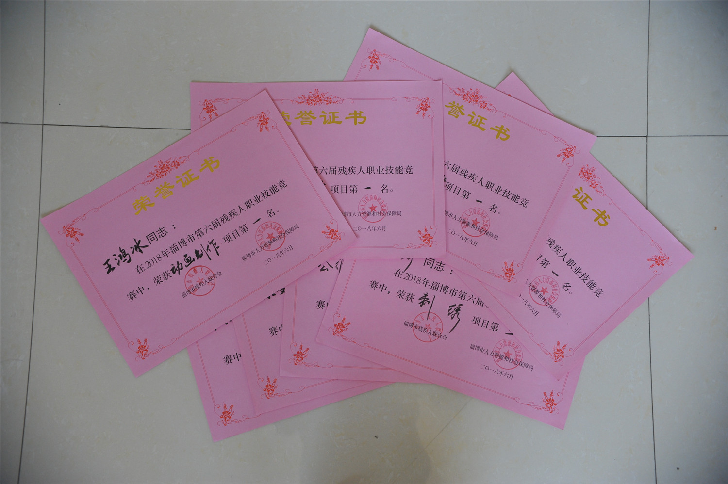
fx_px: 687
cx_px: 364
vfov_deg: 38.8
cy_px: 242
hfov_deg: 55.8
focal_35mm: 34
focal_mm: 34
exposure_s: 1/125
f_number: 5.6
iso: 1000
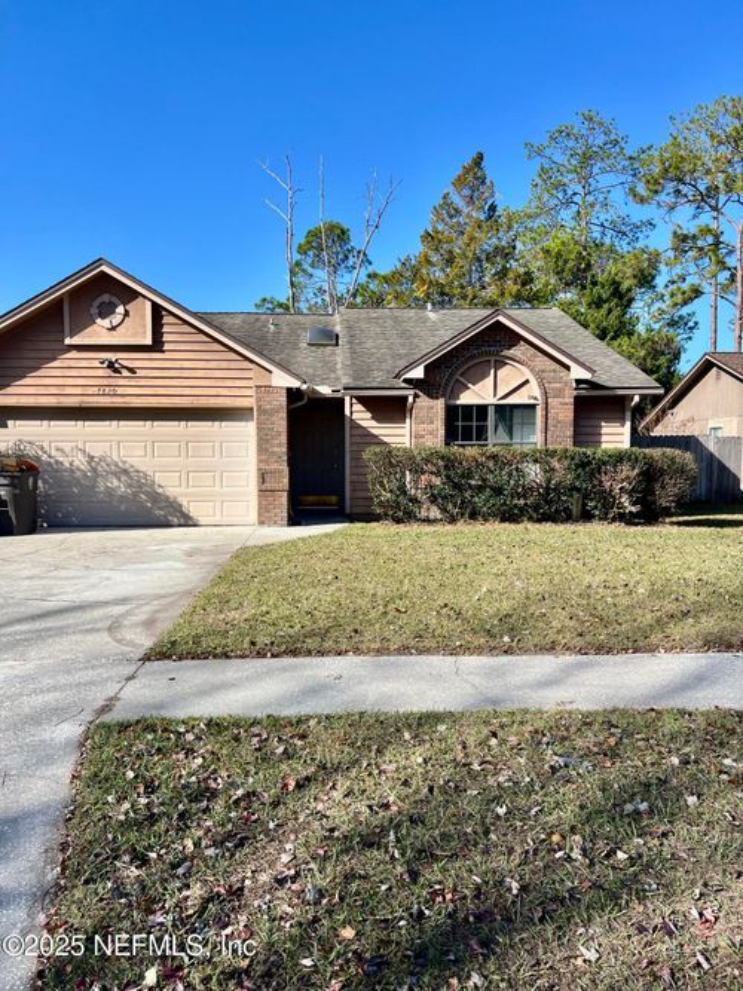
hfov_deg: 53.0
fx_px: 744
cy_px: 496
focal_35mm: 26
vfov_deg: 67.3
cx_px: 372
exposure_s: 1/2762
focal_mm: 5.7
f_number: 1.5
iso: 50
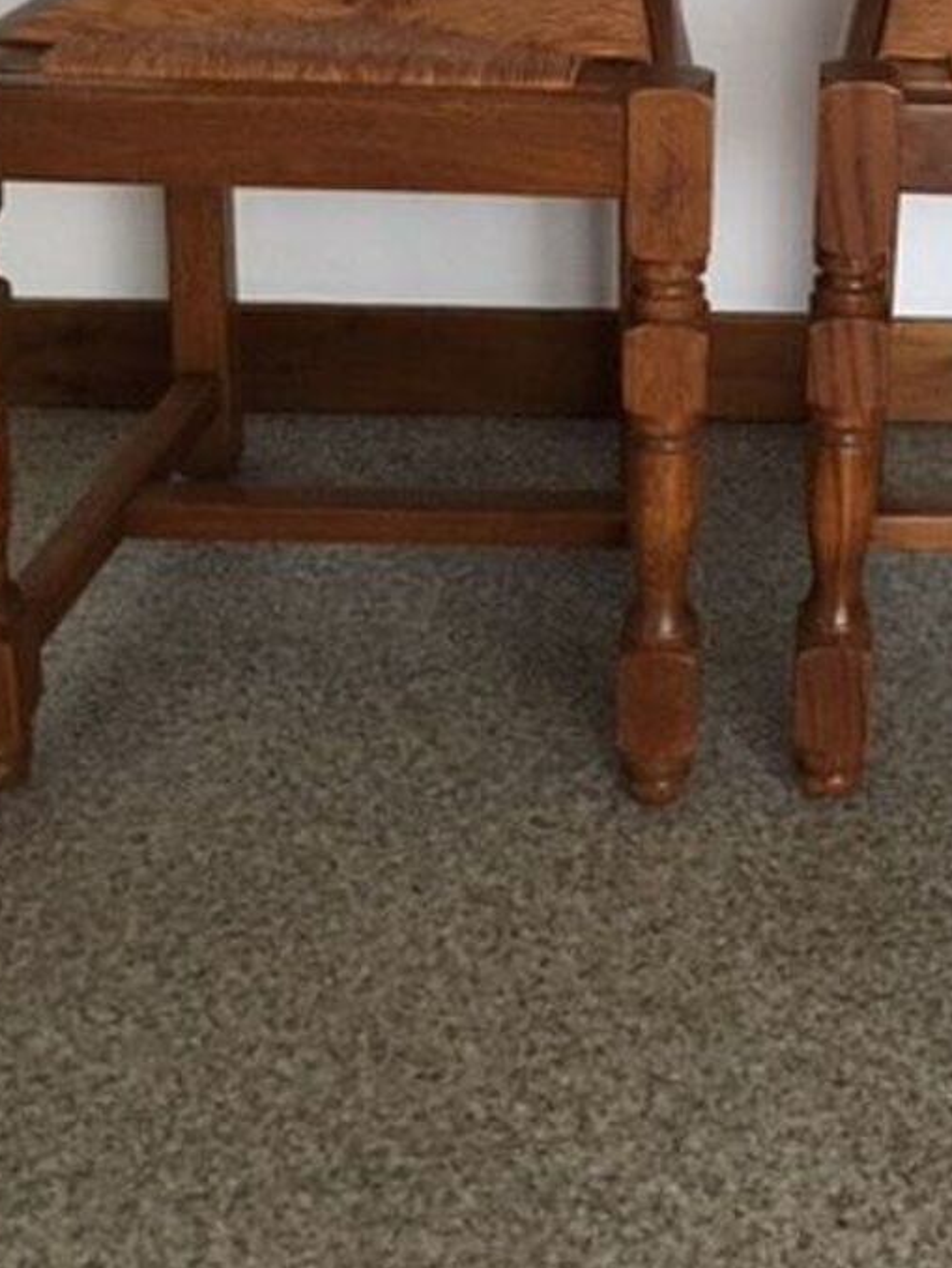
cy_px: 35
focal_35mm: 57
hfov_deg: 25.3
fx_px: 2089
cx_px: 757
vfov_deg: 31.5
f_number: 2.2
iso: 160
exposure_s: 1/33
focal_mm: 4.15
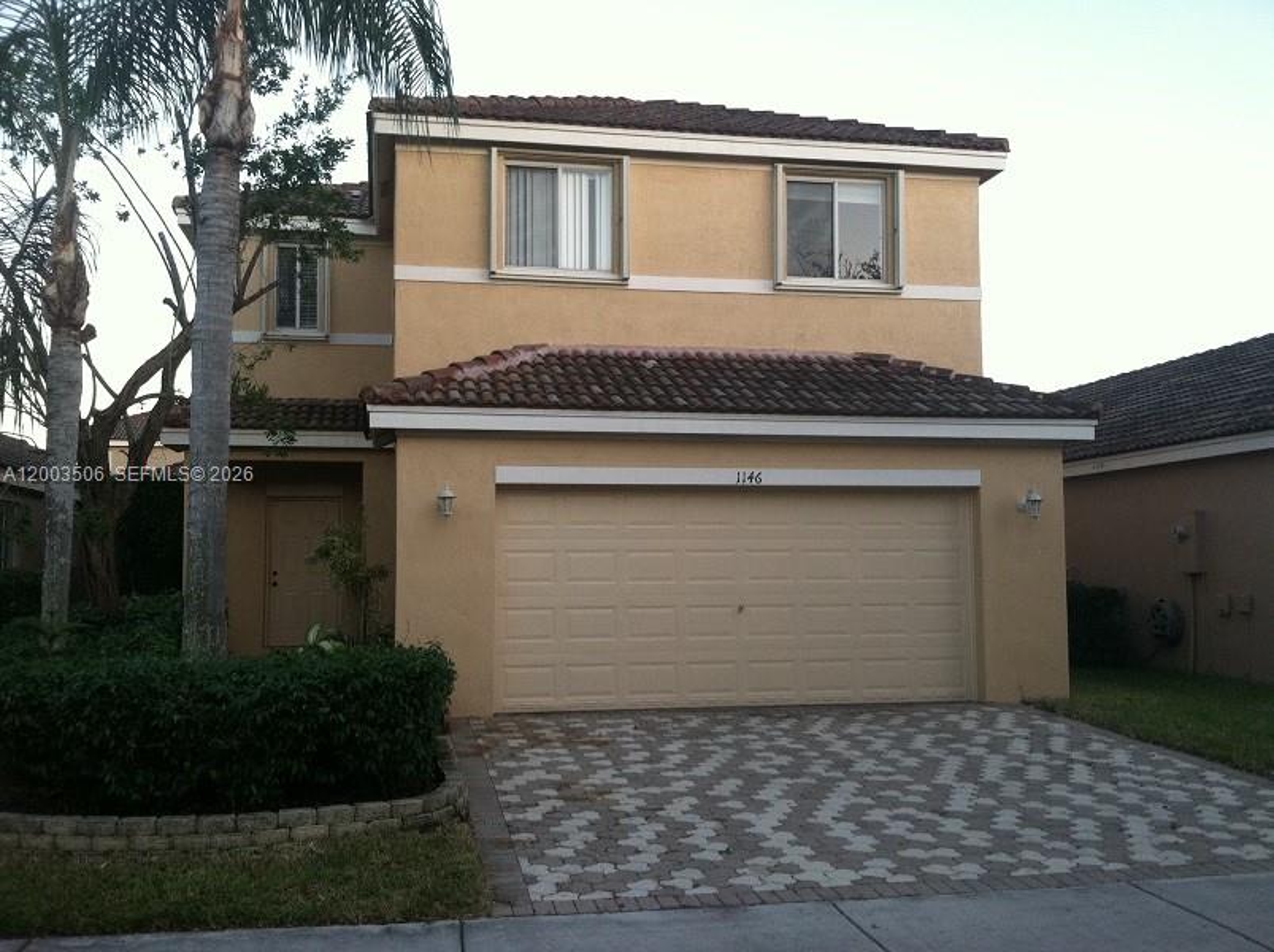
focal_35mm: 35
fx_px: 1286
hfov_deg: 52.7
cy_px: 476
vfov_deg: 40.6
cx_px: 637
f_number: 2.8
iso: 125
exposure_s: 1/100
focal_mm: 3.85
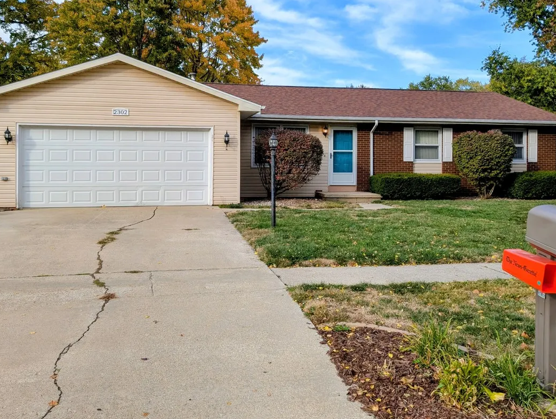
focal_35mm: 33
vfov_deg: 42.7
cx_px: 281
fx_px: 531
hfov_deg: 55.3
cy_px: 159
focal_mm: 6.9
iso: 22
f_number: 1.68
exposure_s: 1/538
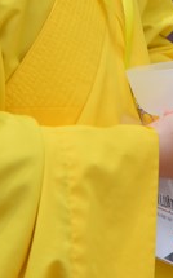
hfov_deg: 3.5
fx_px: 2797
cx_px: 87
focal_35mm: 370
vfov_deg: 5.6
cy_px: -76
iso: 1250
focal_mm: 120
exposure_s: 1/125
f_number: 5
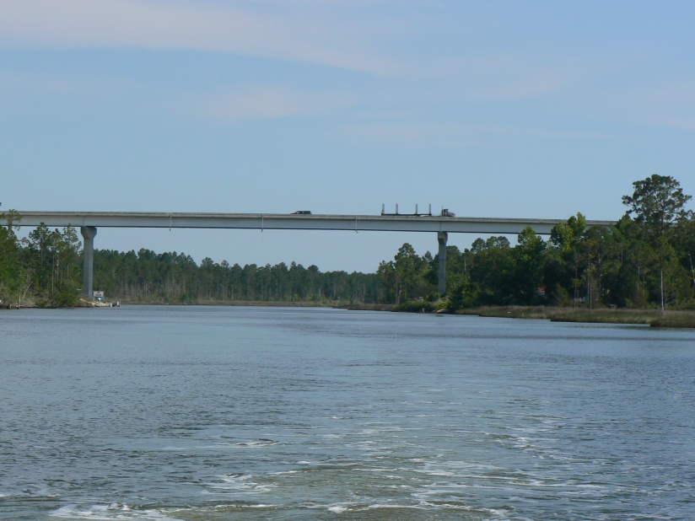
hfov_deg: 15.5
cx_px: 348
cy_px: 260
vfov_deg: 11.7
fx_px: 2550
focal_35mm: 127
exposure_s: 1/500
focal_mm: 21.2
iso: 80
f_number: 7.1
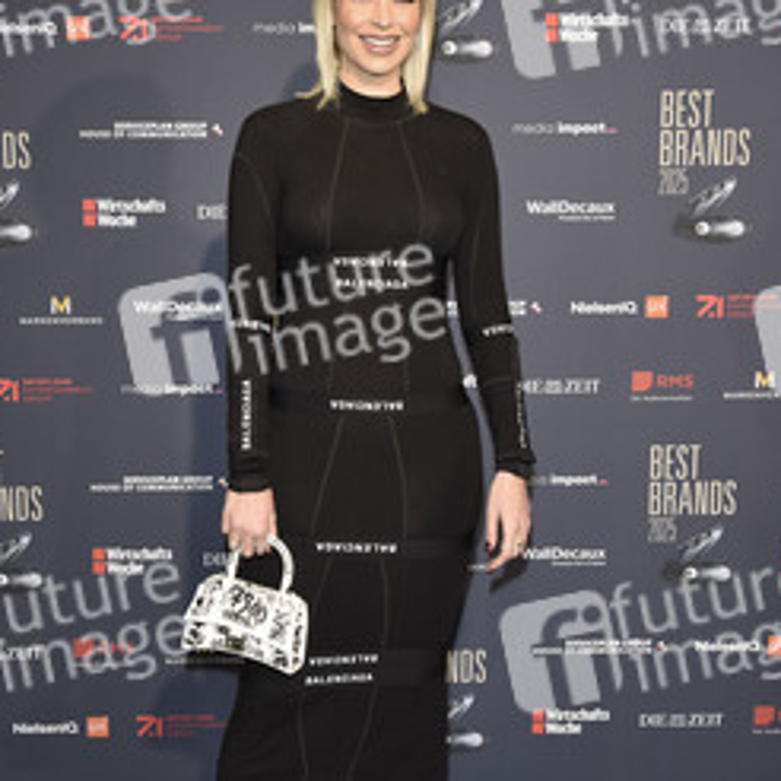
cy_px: 479
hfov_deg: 29.5
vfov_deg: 29.5
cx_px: 375
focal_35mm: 58
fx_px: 1480
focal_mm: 42
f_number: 7.1
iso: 1250
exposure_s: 1/250
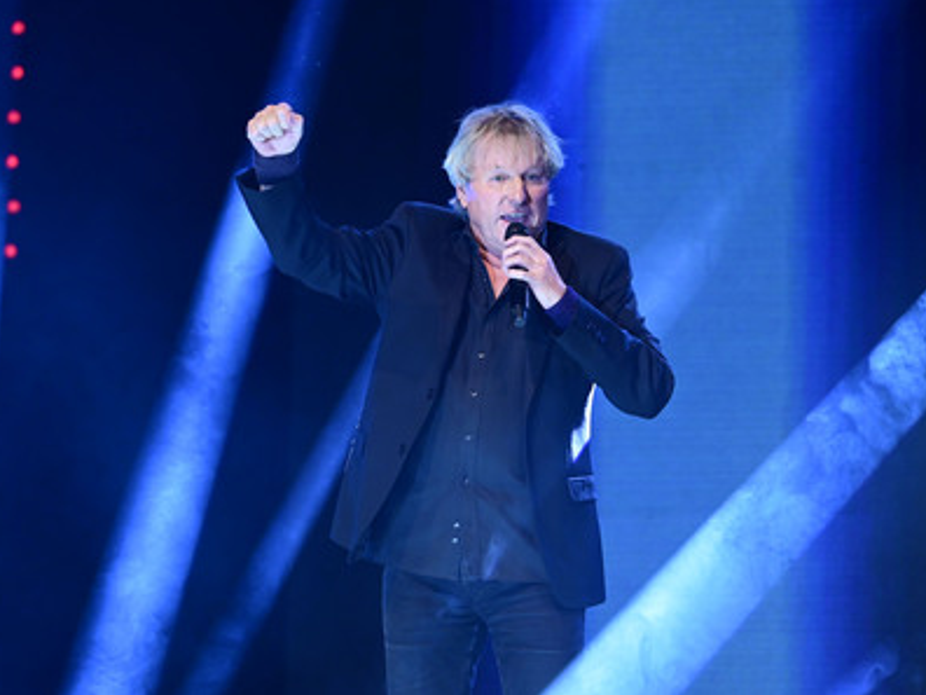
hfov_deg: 9.0
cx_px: 492
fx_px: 5858
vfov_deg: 6.8
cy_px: 346
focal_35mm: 219
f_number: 3.2
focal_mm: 200
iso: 2000
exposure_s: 1/250
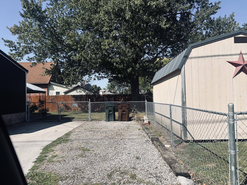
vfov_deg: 53.1
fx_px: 186
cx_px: 124
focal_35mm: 26
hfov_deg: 67.3
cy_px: 92
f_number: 1.5
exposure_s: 1/4115
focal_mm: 5.7
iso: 50
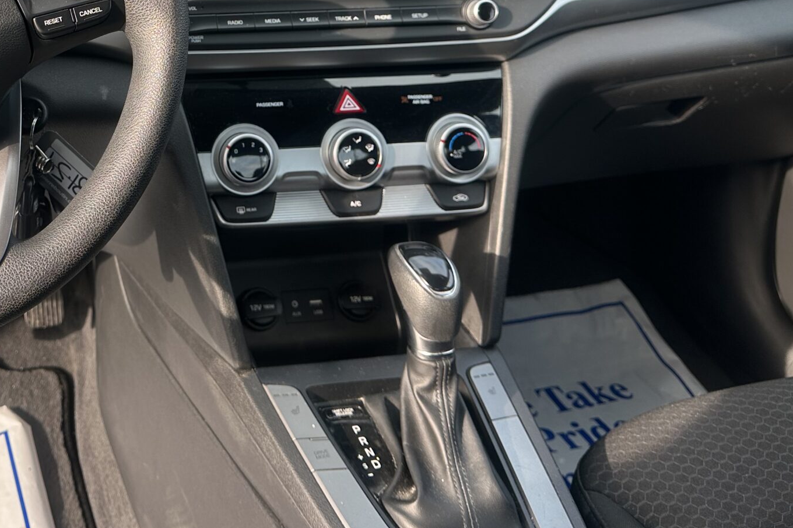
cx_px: 151
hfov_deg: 40.1
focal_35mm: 47
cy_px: 33
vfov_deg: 27.4
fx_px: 1035
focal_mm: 6.86
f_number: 1.78
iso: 80
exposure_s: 1/412
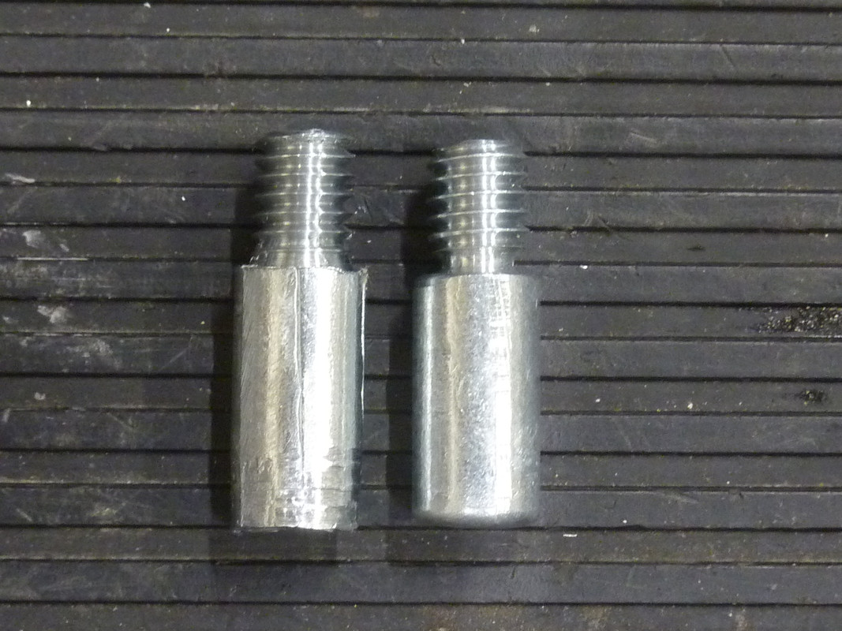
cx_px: 421
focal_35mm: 106
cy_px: 316
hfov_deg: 18.5
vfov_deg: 14.0
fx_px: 2578
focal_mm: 9.7
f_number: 3.9
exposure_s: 1/10
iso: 400
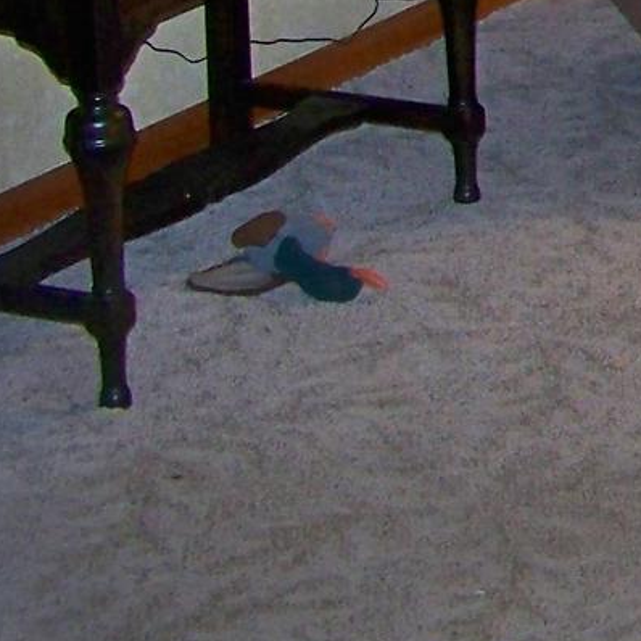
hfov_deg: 10.2
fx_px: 3143
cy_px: -399
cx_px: 1536
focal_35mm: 150
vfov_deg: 11.1
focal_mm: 5.85
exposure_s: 1/30
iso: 200
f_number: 2.8
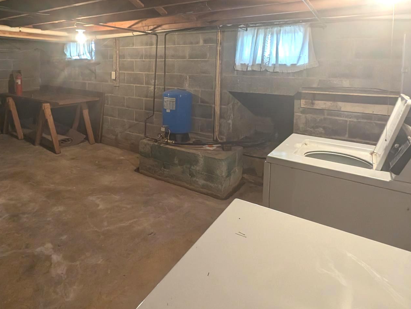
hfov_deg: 78.2
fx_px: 250
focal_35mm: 21
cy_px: 82
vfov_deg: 60.5
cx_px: 168
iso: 174
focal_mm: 1.95
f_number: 2.2
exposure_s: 1/40
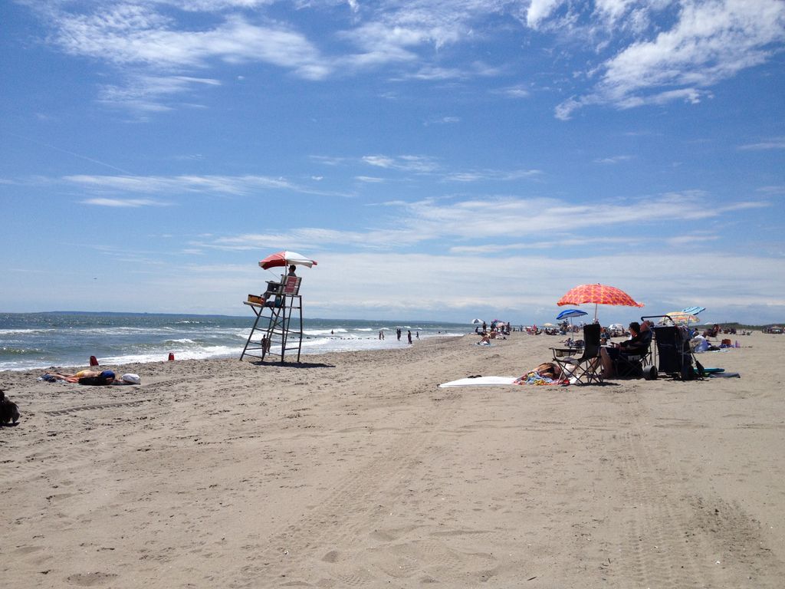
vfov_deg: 40.7
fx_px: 794
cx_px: 392
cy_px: 294
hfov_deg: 52.6
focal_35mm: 35
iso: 50
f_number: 2.4
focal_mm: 4.28
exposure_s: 1/4255
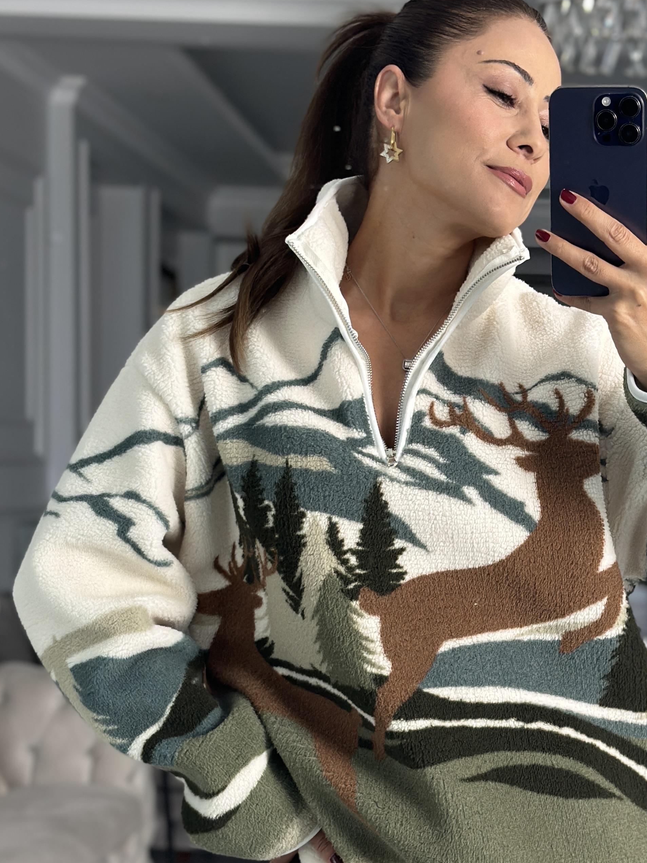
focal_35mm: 76
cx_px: 464
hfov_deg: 19.3
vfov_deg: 25.6
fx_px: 1894
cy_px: 548
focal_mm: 6.86
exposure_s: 1/50
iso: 100
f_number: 1.78
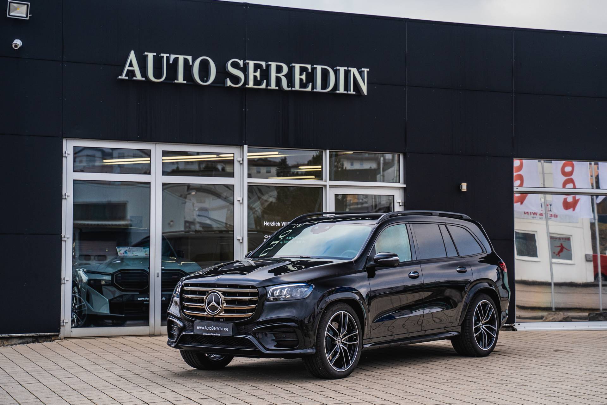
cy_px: 202
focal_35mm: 62
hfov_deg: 32.4
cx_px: 304
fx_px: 1045
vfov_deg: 21.9
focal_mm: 62
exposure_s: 1/200
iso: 800
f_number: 4.5
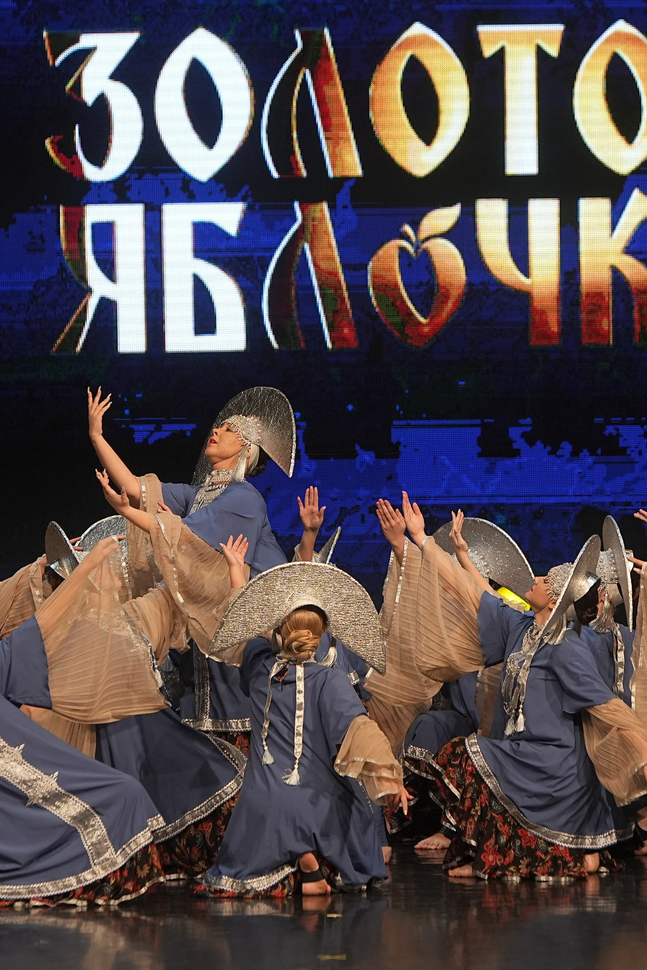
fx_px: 5149
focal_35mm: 191
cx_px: 403
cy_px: 472
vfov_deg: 10.8
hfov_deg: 7.2
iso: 1600
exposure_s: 1/400
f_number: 4
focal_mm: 120
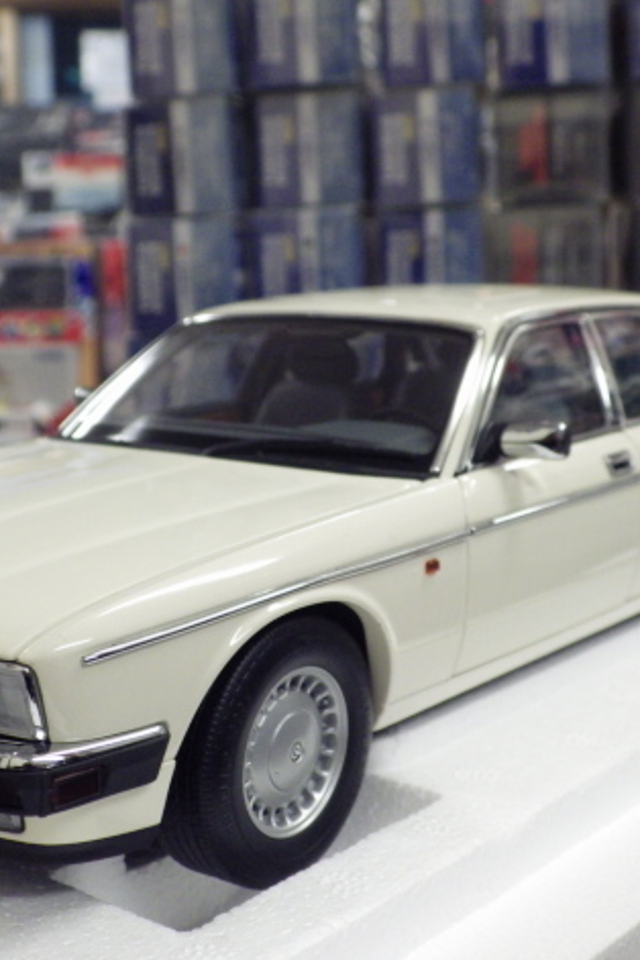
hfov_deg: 23.3
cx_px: 241
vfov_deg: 34.5
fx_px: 1547
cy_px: 477
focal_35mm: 58
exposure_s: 1/50
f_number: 3.6
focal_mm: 7.4
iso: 500
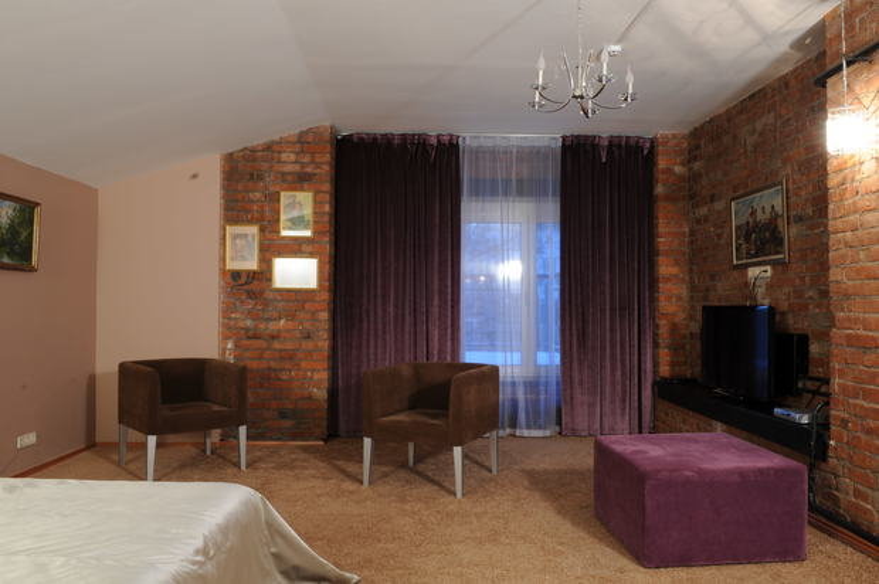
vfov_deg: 47.8
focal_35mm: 27
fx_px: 659
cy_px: 292
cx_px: 440
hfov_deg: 67.4
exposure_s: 2.5
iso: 200
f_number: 16
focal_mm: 18
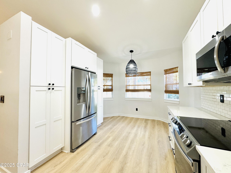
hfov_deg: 102.1
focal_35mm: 14
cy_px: 86
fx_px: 93
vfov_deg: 85.7
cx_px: 116
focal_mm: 2.22
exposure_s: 1/120
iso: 250
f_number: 2.2
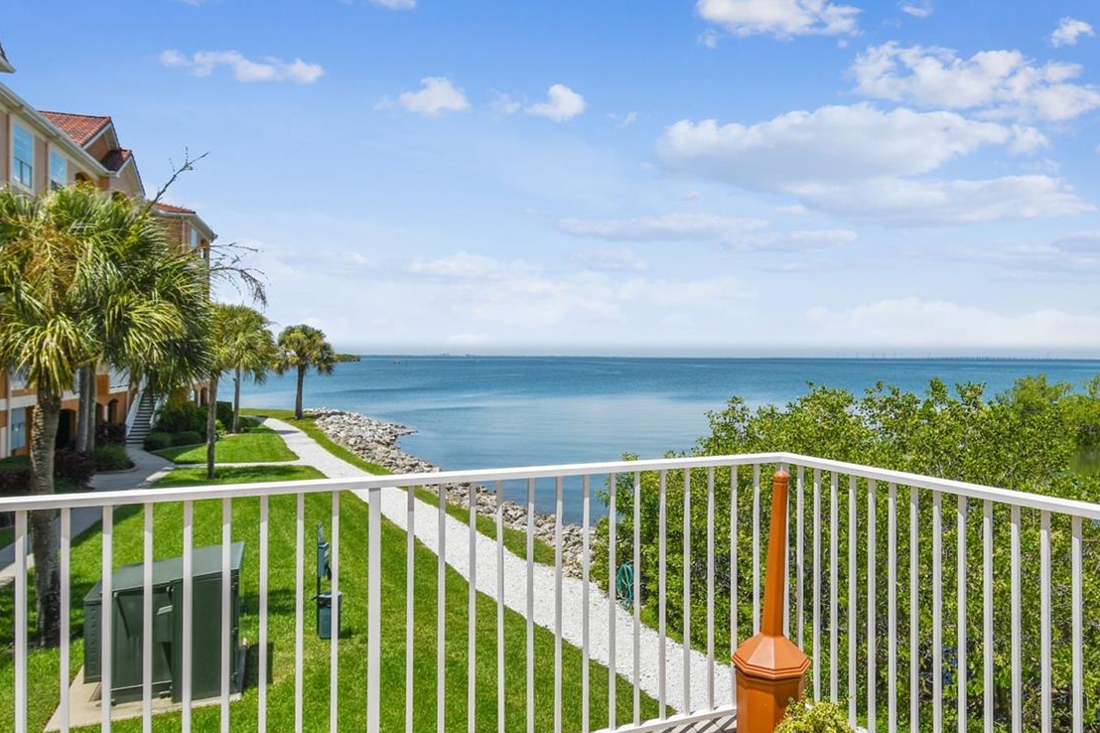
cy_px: 338
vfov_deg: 49.5
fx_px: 794
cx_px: 688
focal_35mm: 26
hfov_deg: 68.3
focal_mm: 12
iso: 100
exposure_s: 1/1000
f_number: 7.1
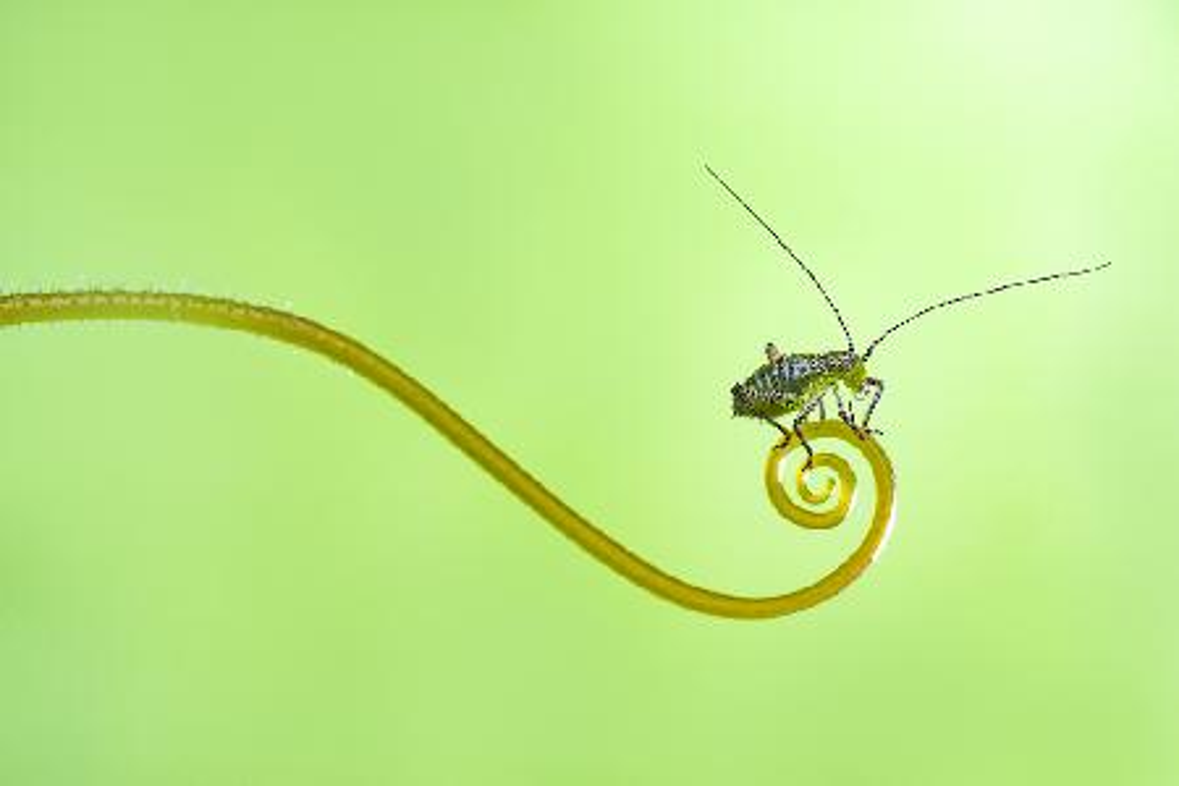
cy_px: 393
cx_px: 590
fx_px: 4912
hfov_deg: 13.7
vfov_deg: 9.1
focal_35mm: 150
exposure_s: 1/200
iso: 80
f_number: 10
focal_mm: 100
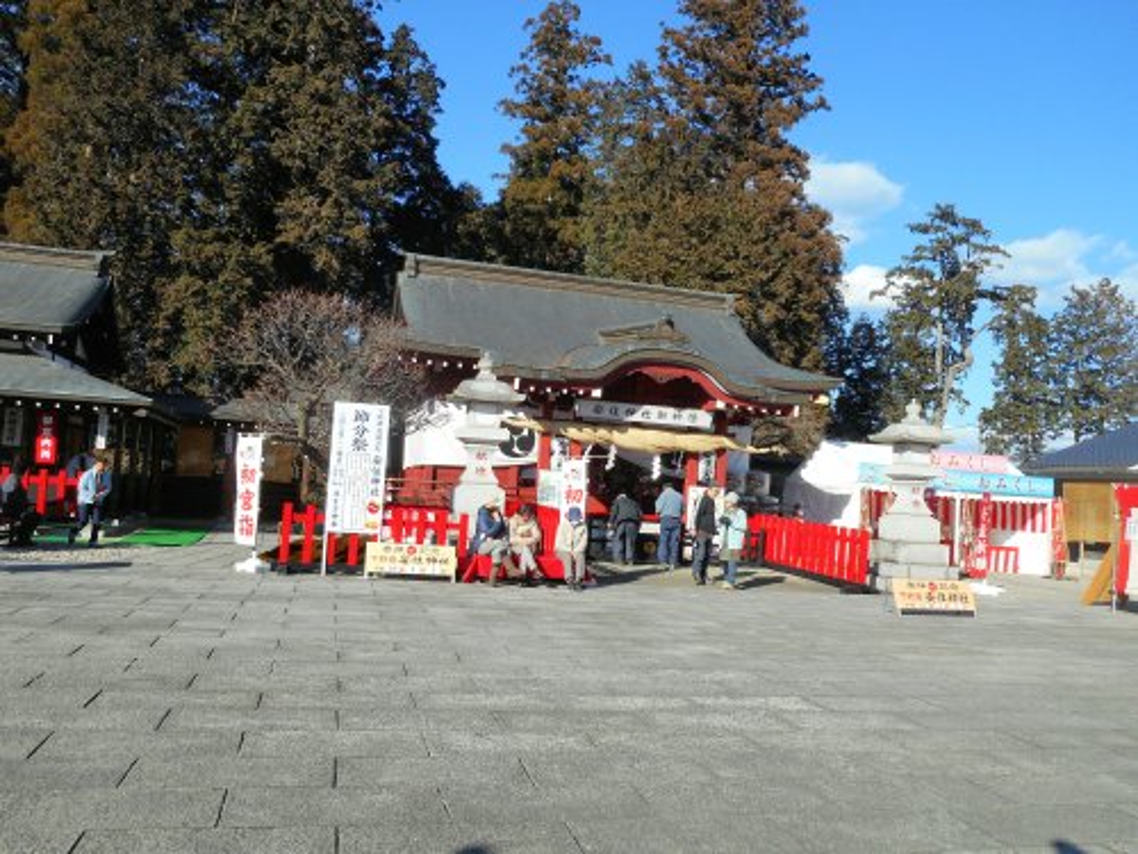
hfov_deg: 61.7
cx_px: 569
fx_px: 953
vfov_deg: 48.2
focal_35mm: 29
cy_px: 427
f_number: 4
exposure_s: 1/500
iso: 80
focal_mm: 5.2
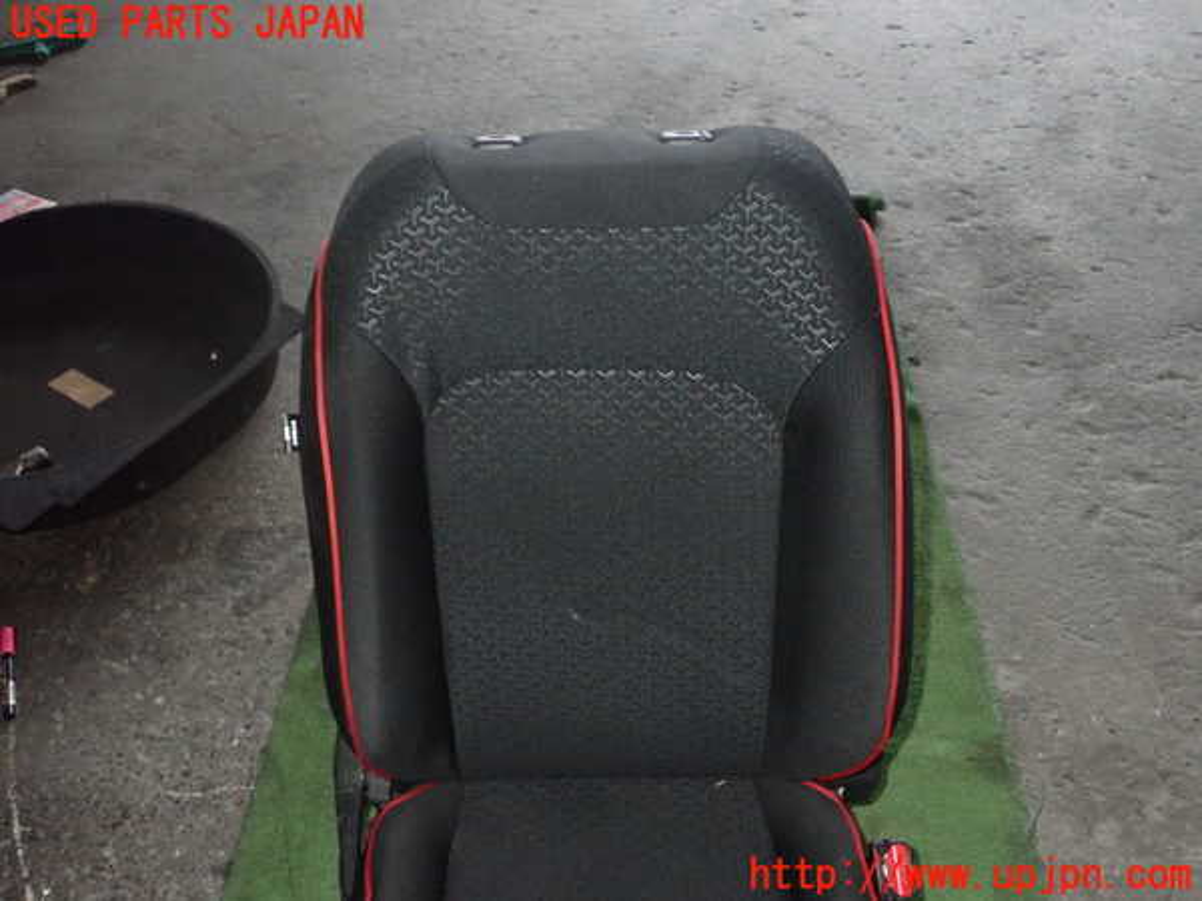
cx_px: 601
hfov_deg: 60.0
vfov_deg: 46.8
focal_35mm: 30
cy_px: 450
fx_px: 1042
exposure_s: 1/30
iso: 1000
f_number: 6.3
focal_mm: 5.4
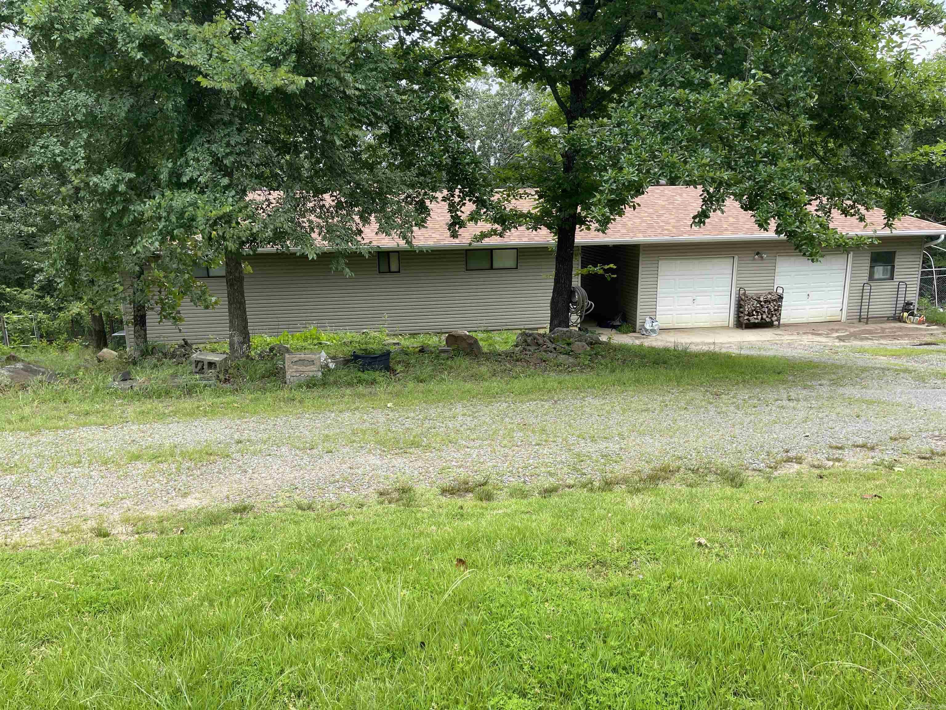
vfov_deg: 54.9
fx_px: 683
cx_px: 473
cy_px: 355
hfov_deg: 69.4
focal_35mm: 25
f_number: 1.6
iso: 32
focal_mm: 5.1
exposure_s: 1/1048
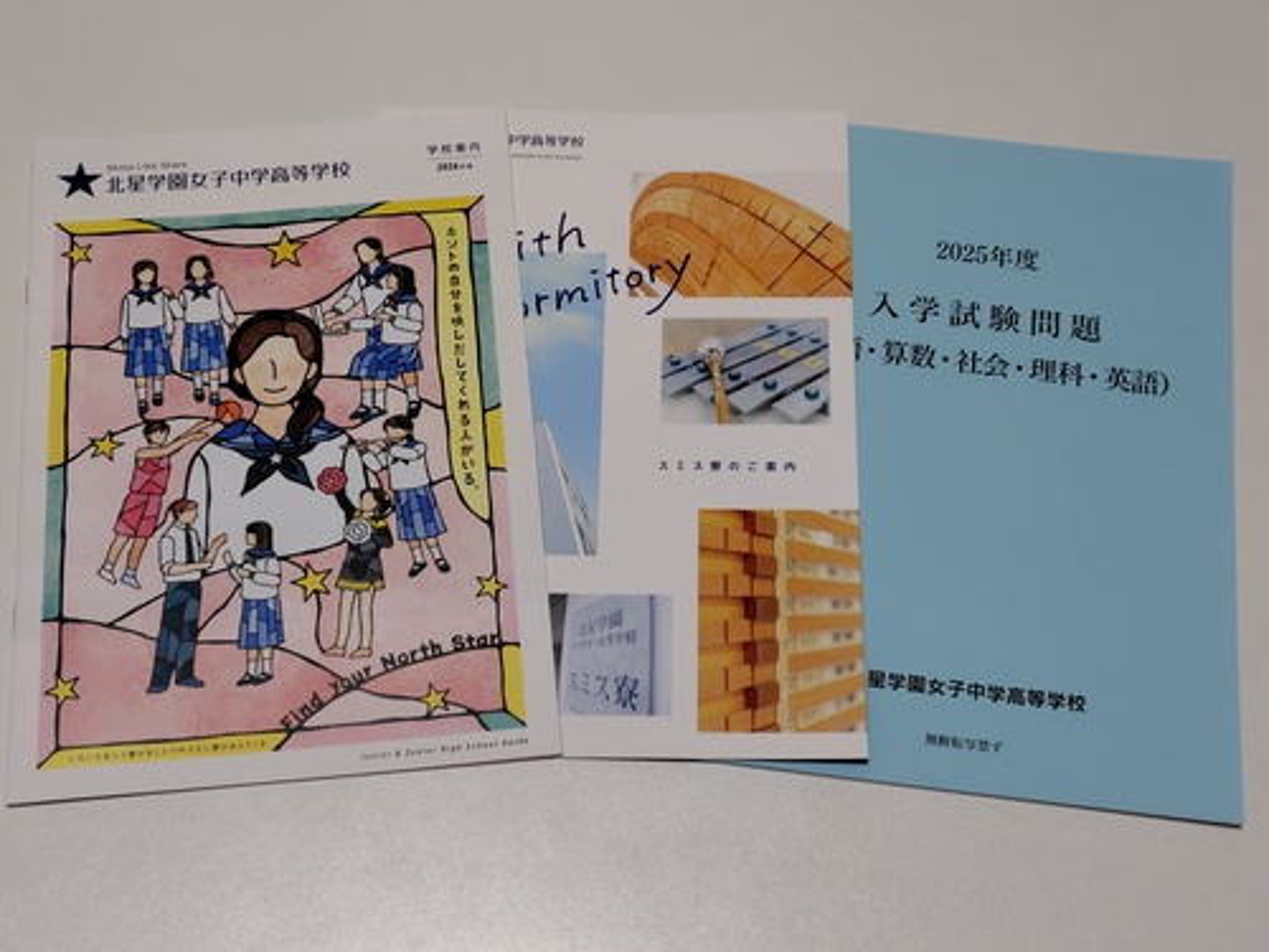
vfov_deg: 58.9
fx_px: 843
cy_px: 476
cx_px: 634
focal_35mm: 23
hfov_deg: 73.9
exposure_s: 1/60
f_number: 1.9
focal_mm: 5.6
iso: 151
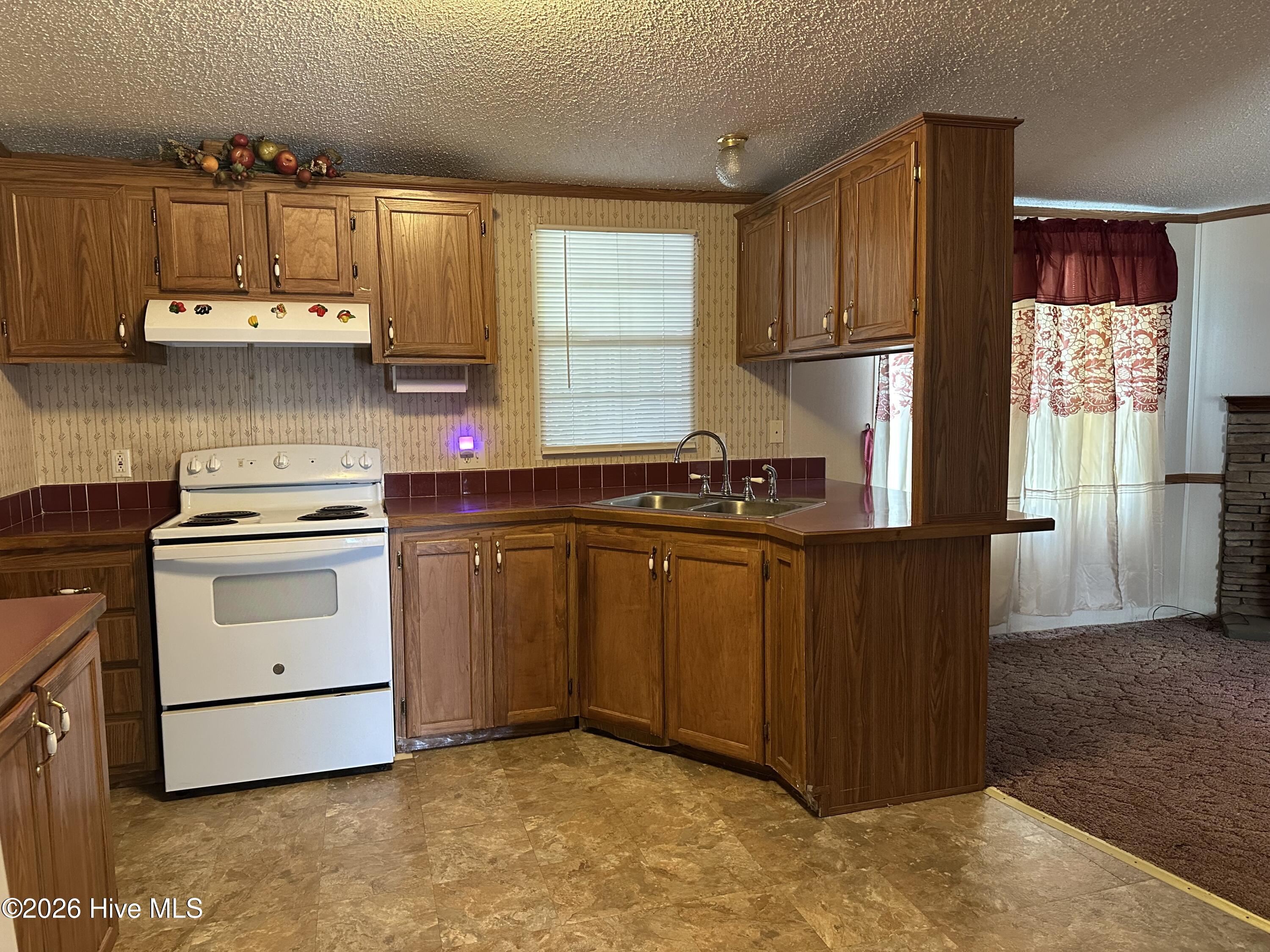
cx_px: 635
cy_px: 476
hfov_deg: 71.6
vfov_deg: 56.8
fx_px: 881
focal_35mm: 24
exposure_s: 1/60
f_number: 1.78
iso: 500
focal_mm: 6.86
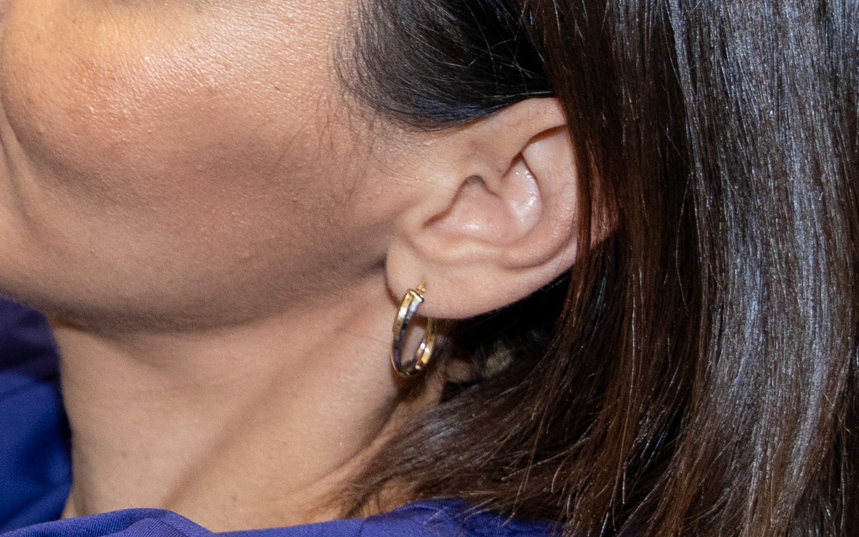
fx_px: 3372
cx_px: -831
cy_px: -184
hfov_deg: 12.8
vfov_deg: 8.9
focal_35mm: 144
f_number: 4
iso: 1250
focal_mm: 33
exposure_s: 1/160
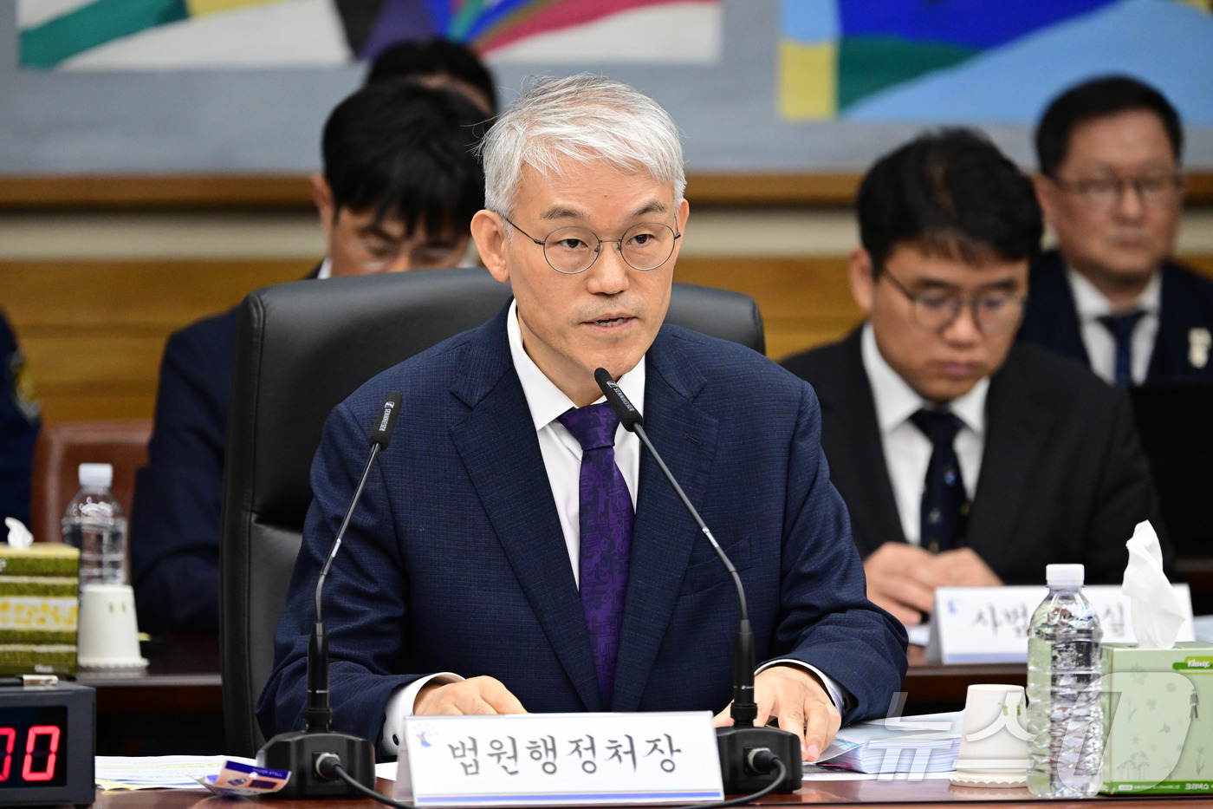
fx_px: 11117
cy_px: 404
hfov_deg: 6.2
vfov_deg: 4.2
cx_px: 606
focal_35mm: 330
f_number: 5.6
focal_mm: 330
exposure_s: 1/320
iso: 4000
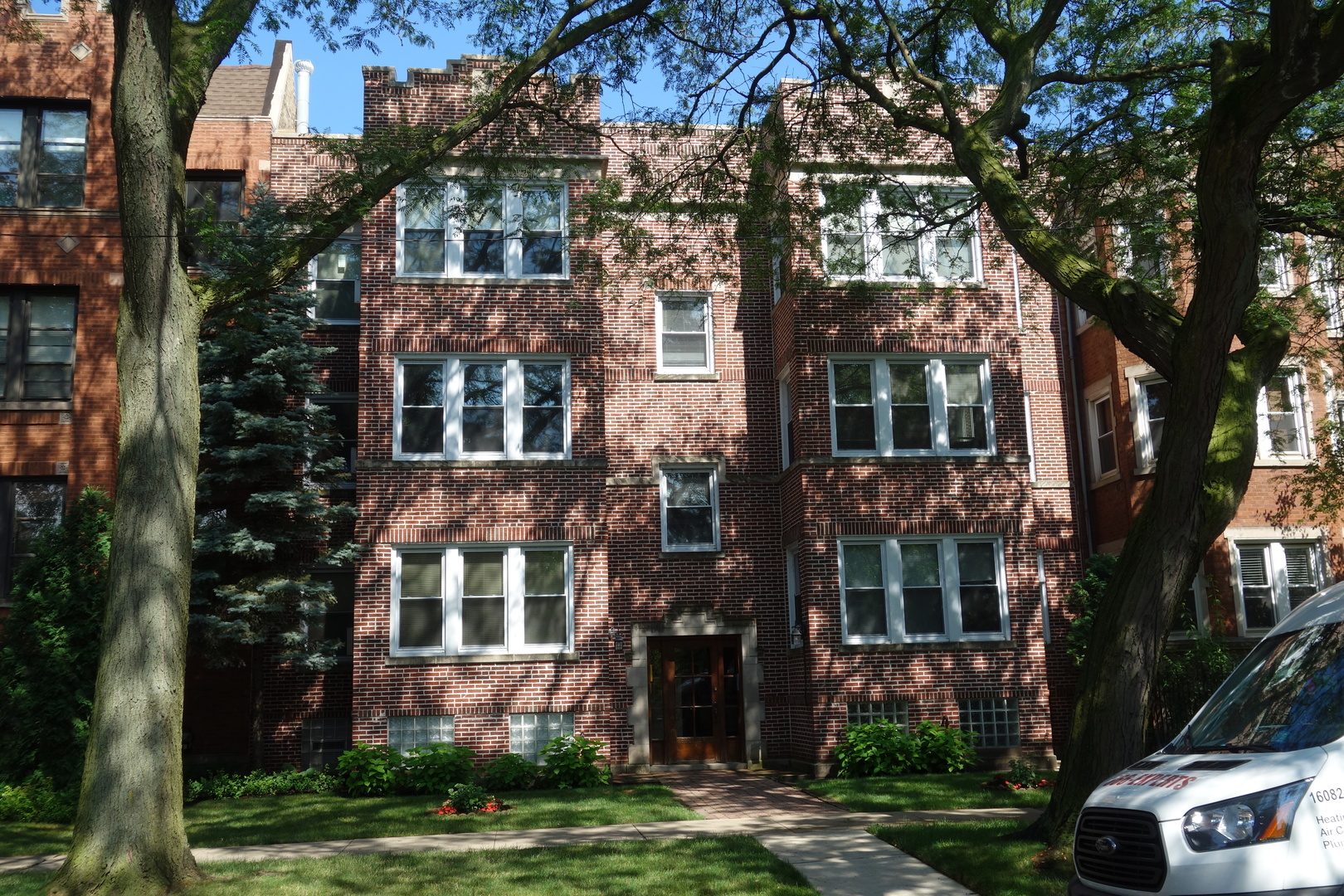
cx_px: 672
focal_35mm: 34
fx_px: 1269
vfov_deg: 38.9
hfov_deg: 55.8
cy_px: 448
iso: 125
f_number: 5.6
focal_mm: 12.48
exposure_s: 1/250
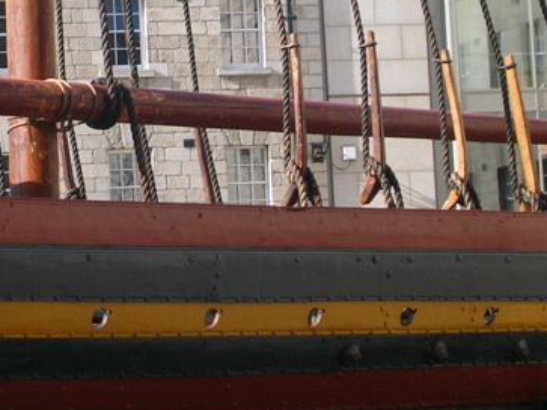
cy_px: 65
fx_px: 3207
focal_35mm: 203
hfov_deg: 9.7
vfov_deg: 7.3
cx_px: 110
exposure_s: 1/192
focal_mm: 17.4
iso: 50
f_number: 4.9
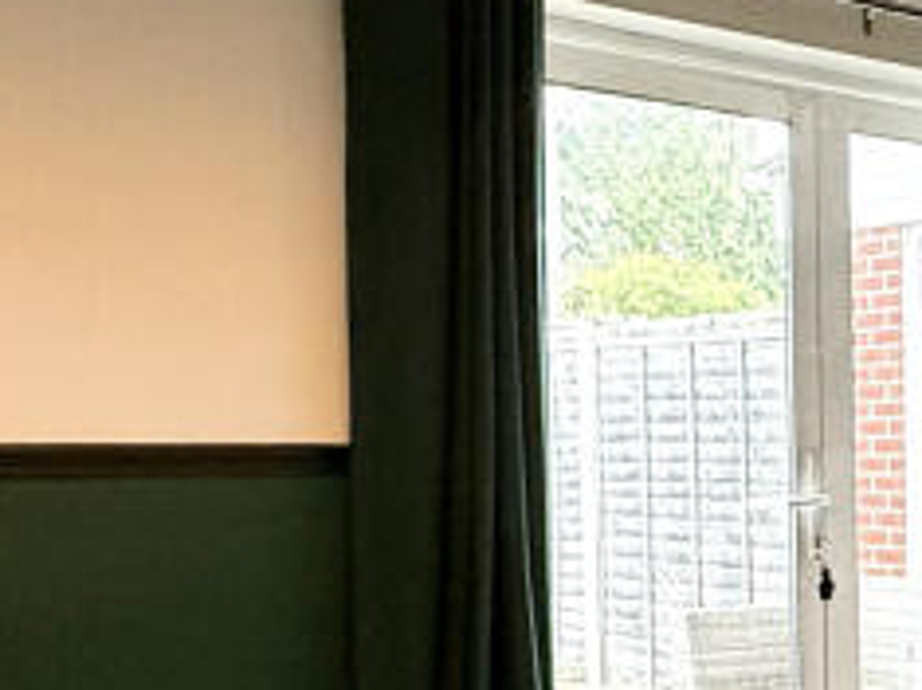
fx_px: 1624
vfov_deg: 23.8
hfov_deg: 24.0
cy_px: 510
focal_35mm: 61
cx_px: 1432
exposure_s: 1/100
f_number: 2.2
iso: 320
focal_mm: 2.22
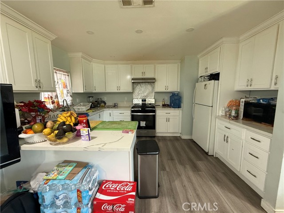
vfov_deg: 85.7
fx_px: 115
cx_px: 142
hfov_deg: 102.1
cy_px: 106
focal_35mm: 14
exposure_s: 1/60
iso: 400
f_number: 2.2
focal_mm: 2.22
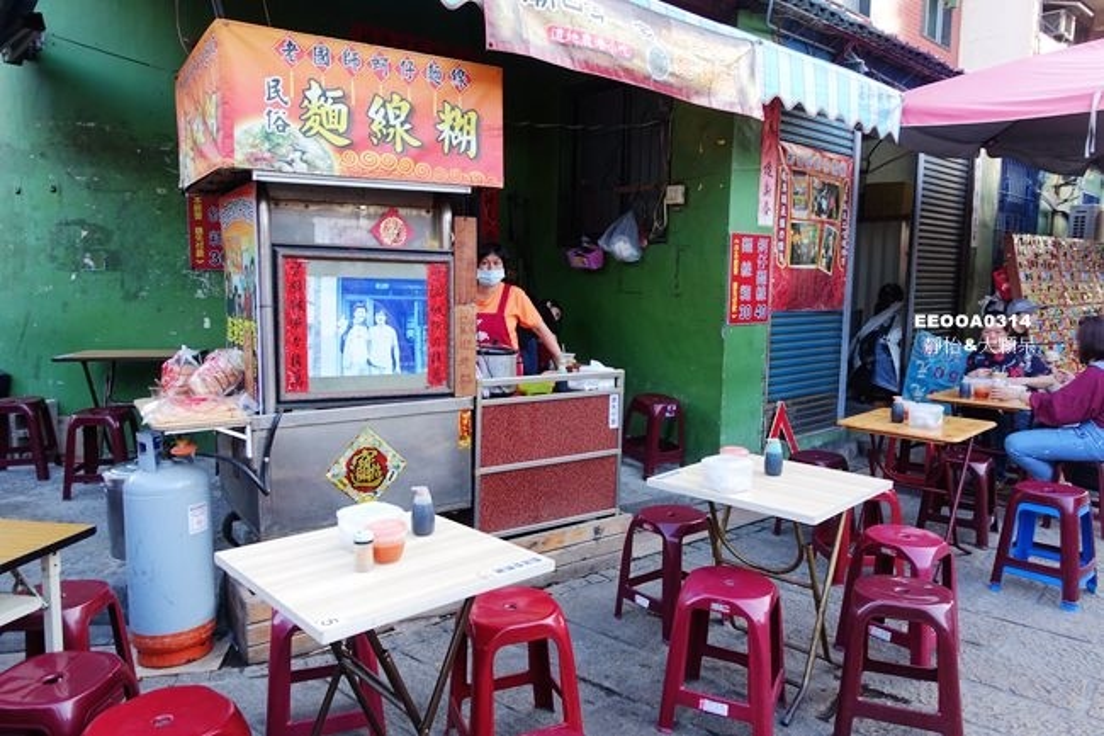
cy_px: 368
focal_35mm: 24
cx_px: 552
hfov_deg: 73.8
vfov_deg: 53.1
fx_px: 736
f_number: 2.8
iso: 125
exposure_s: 1/60
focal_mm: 8.8
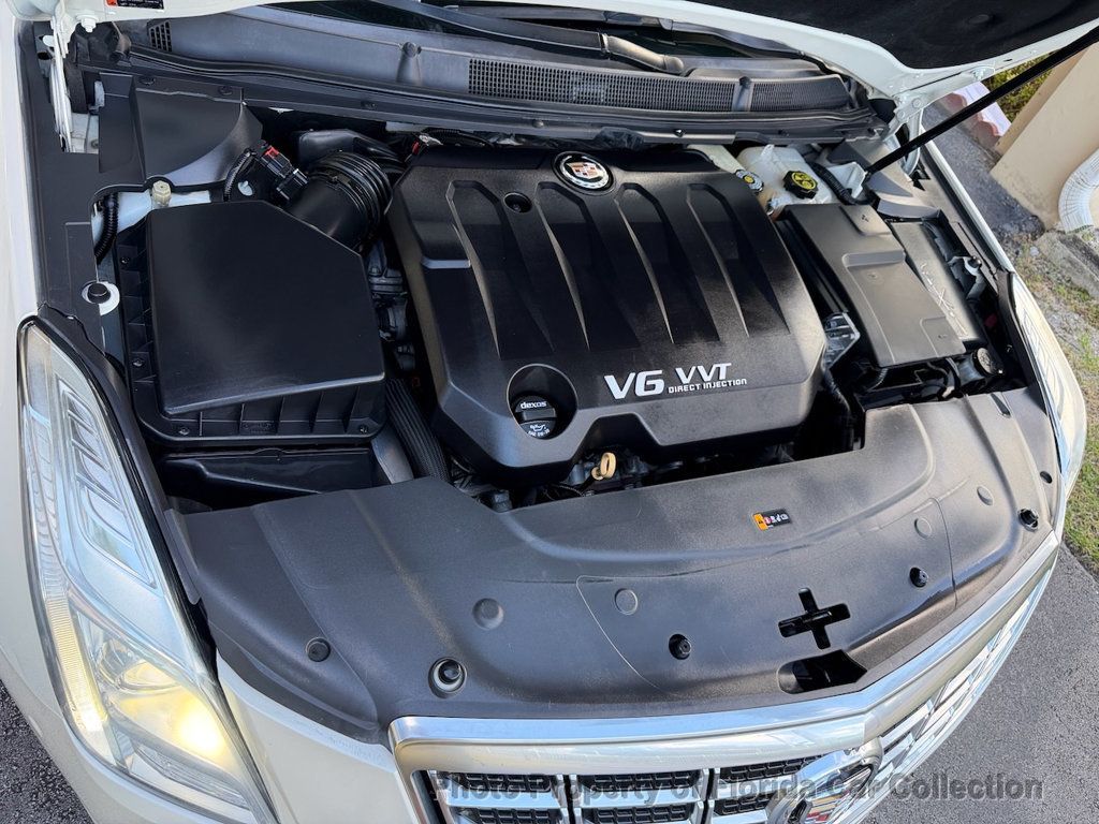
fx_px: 762
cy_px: 412
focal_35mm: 24
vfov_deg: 56.8
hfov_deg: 71.6
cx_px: 550
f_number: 1.78
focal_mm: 6.76
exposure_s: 1/201
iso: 125
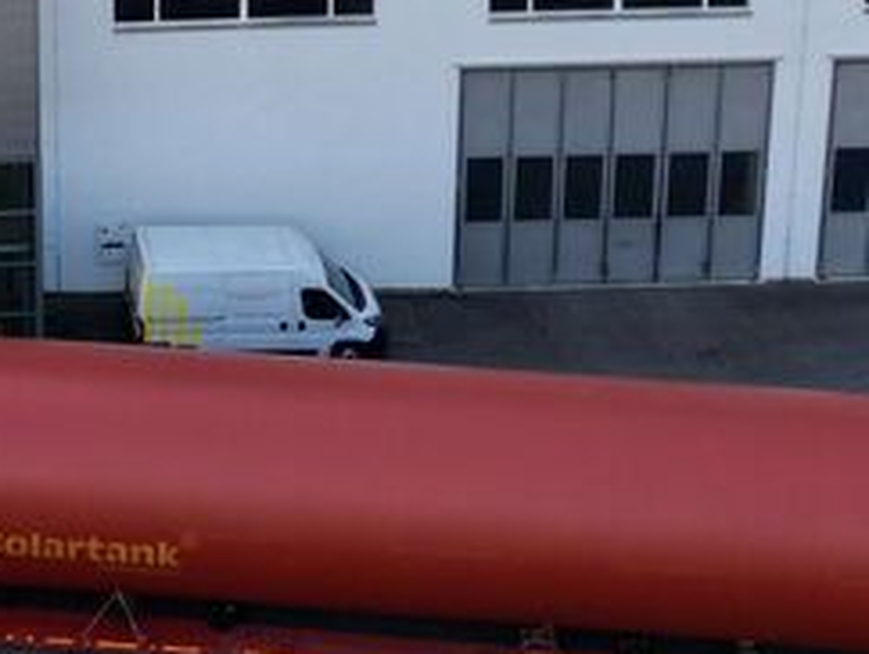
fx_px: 2488
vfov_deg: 14.0
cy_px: -323
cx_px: -7
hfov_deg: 19.2
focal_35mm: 99
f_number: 1.7
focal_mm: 6.72
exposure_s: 1/2500
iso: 200
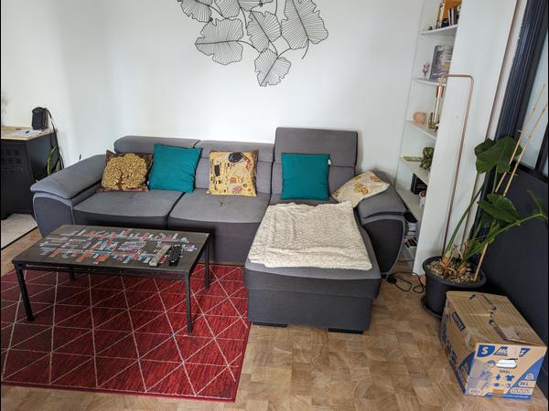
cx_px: 274
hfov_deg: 71.6
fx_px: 381
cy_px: 206
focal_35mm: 24
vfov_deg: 56.8
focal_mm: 6.81
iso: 178
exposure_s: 1/32.4
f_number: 1.85
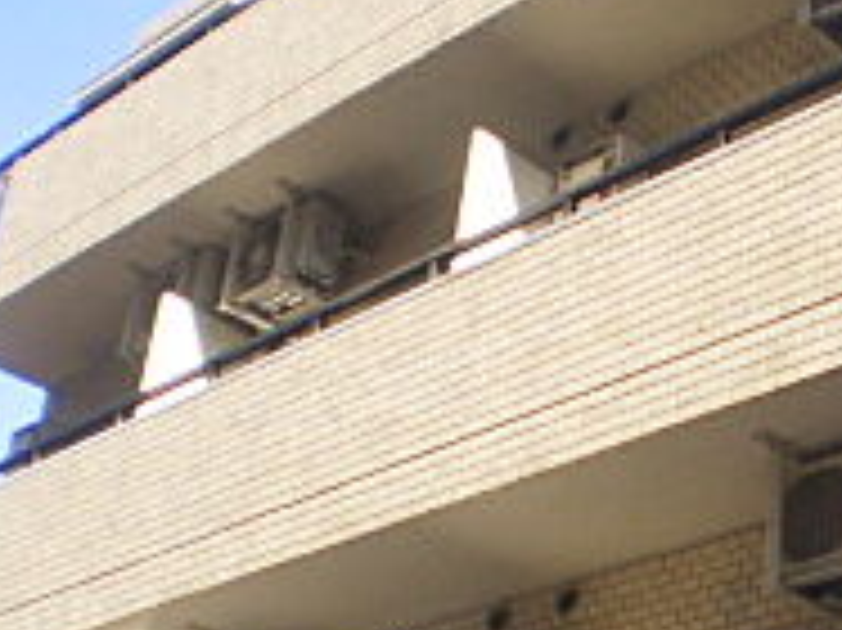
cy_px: 297
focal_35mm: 123
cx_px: 770
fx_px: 2990
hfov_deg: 15.8
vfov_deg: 12.0
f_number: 3.1
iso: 64
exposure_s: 1/320
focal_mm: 6.3
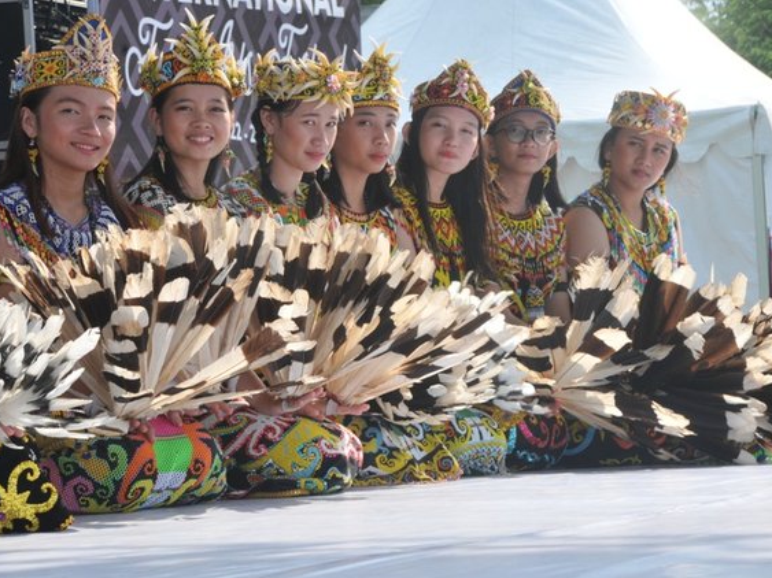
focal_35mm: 156
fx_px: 3468
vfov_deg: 9.5
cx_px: 424
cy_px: 290
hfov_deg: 12.7
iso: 200
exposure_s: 1/60
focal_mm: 95
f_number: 16
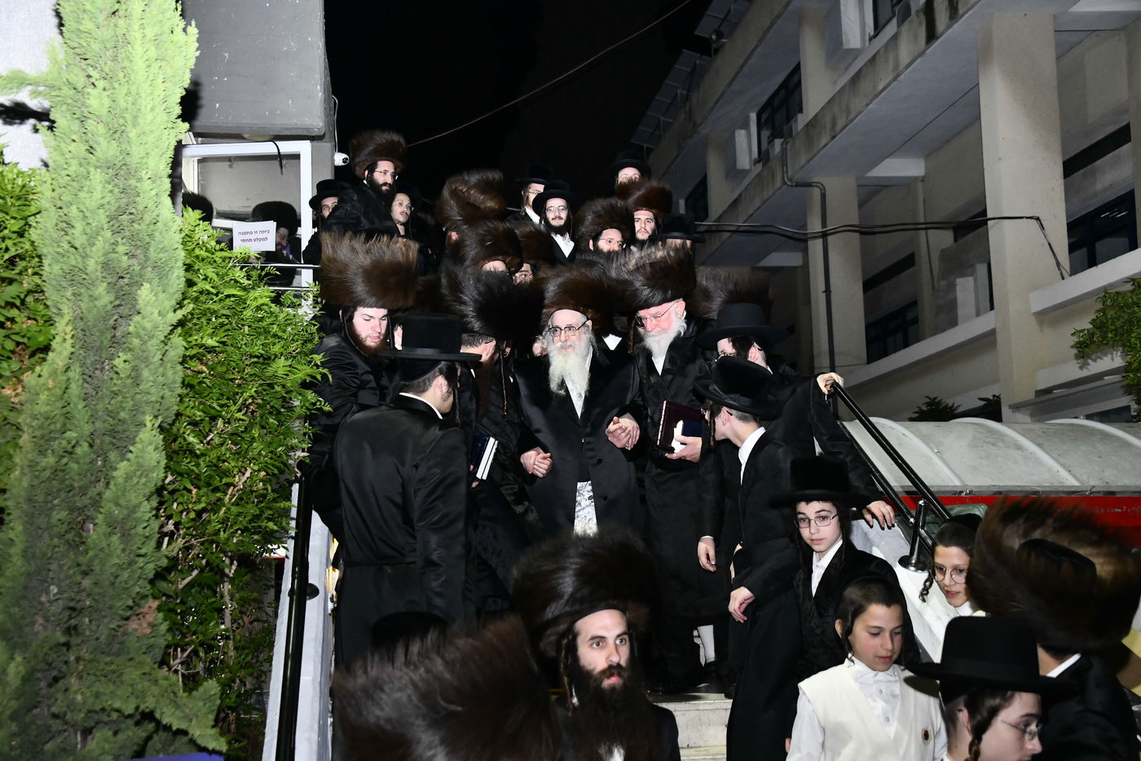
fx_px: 1426
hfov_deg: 43.6
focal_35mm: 45
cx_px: 570
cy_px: 380
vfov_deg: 29.9
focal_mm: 45
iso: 2000
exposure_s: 1/125
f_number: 5.6
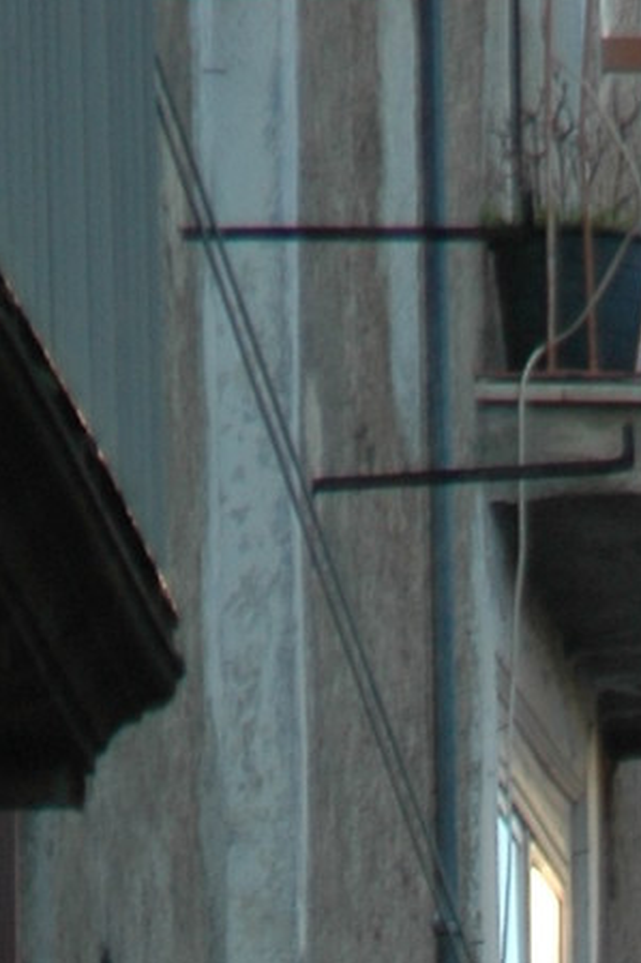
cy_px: 2554
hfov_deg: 1.6
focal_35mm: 842
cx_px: 1022
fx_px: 22495
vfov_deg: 2.4
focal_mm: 105
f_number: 4
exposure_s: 1/400
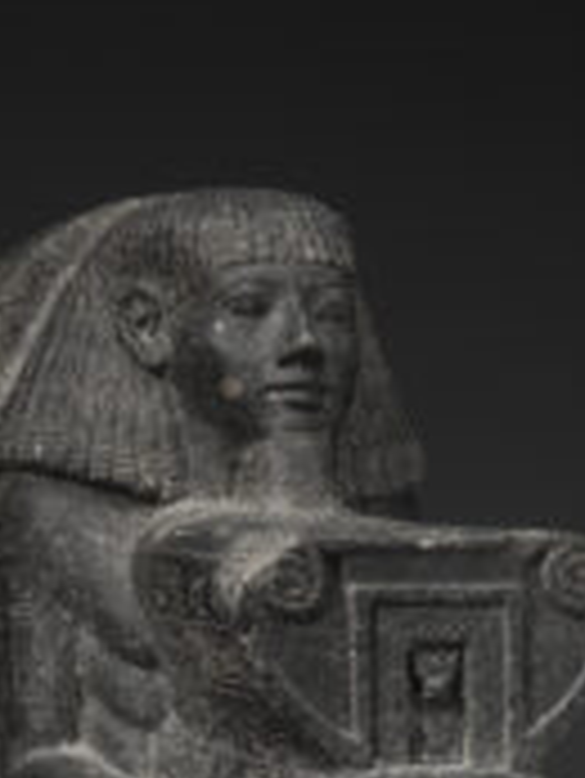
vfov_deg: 8.0
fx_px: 5514
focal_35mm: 245
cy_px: 886
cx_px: 230
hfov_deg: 6.1
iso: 100
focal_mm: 105
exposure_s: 1/160
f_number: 22
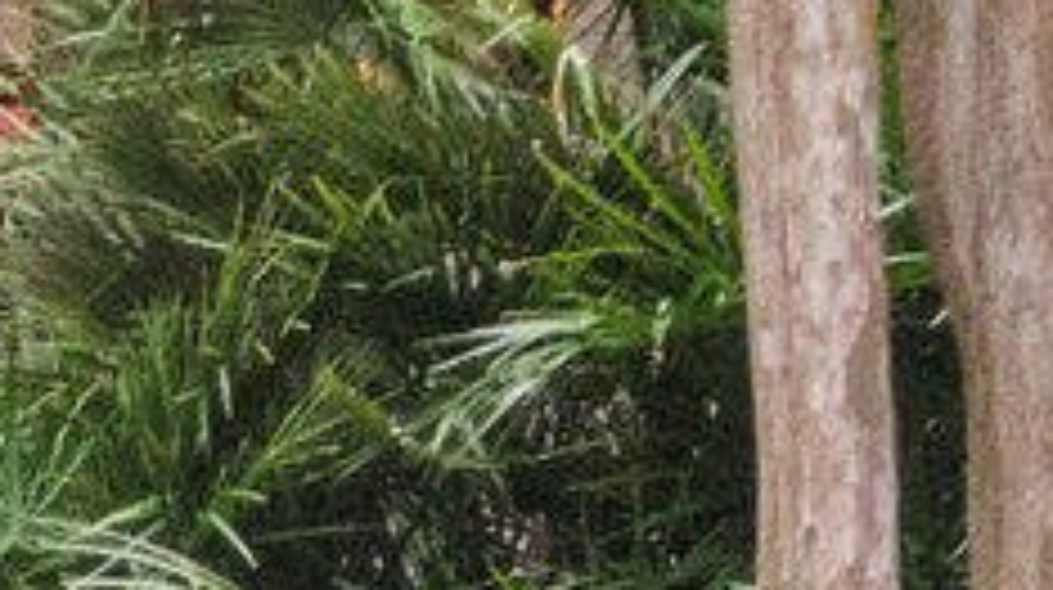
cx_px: -724
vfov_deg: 3.4
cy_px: 570
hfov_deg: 5.9
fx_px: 10068
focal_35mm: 361
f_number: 3.6
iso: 400
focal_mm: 7.39
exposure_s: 1/5
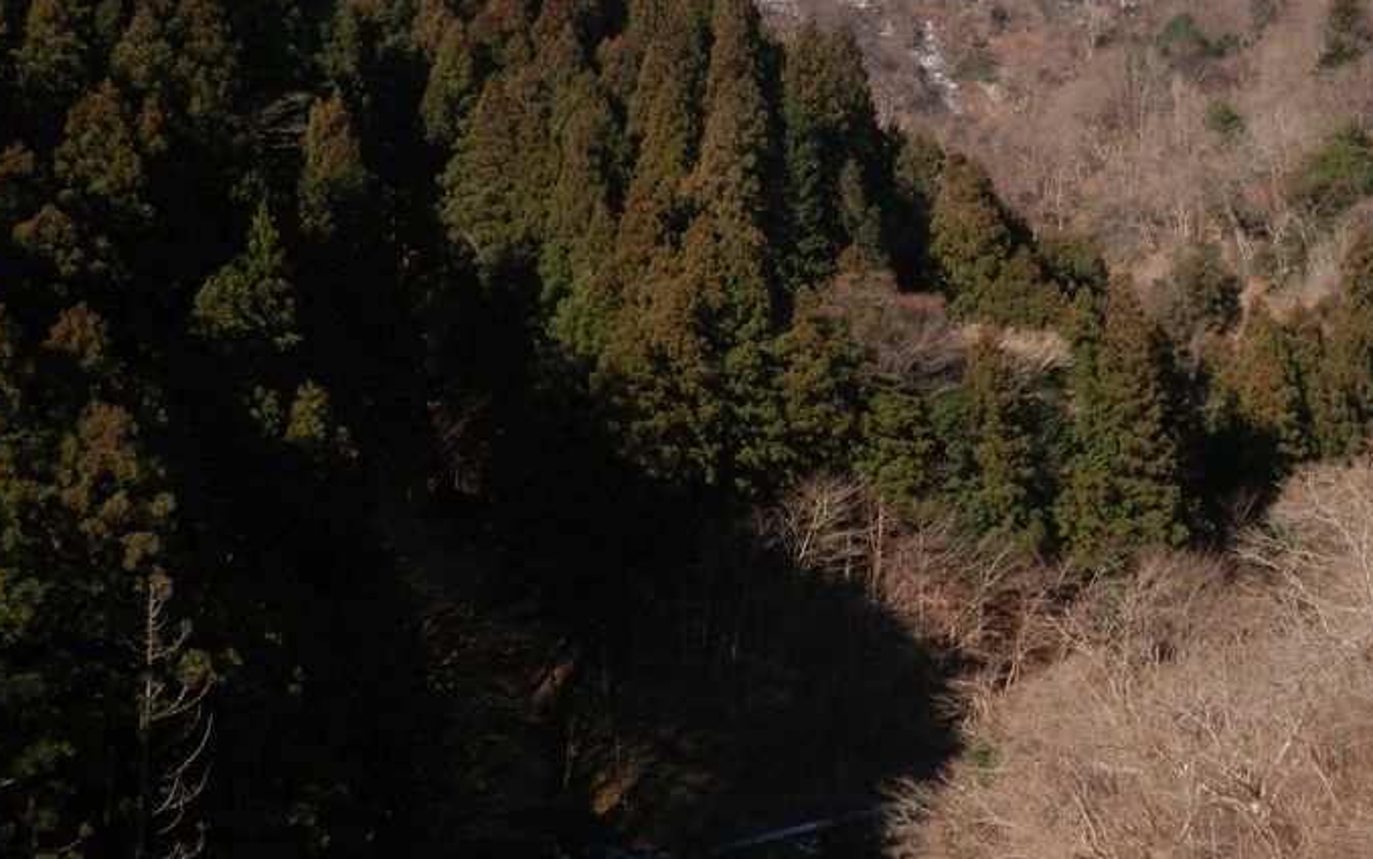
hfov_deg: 40.2
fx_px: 1871
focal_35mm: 50
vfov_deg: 25.8
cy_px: 430
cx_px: 784
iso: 80
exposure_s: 1/500
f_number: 3.7
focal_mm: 7.3
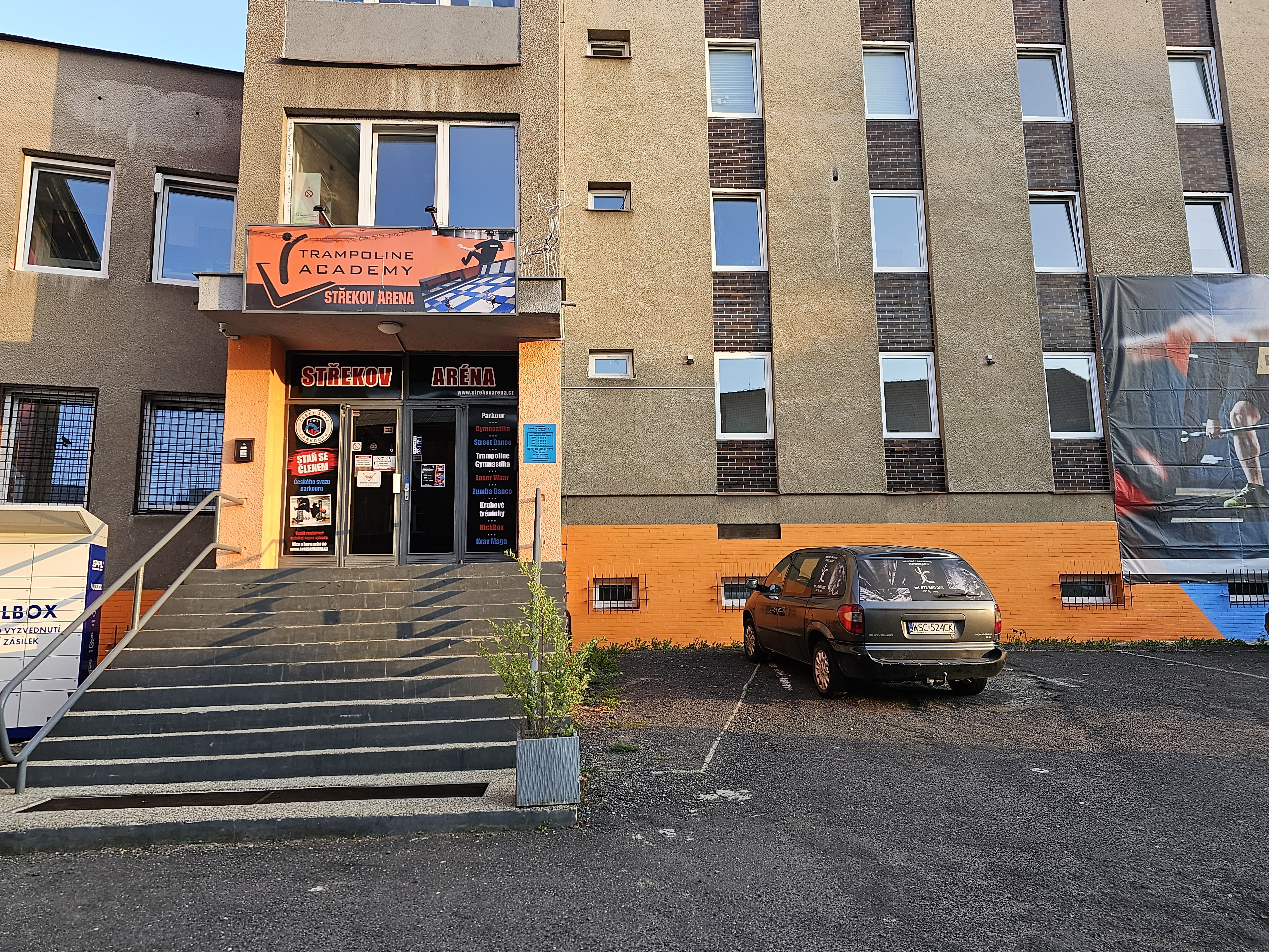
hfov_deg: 71.6
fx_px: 880
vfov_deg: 56.8
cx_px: 632
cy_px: 464
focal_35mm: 24
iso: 64
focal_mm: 6.3
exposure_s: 1/359
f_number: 1.7
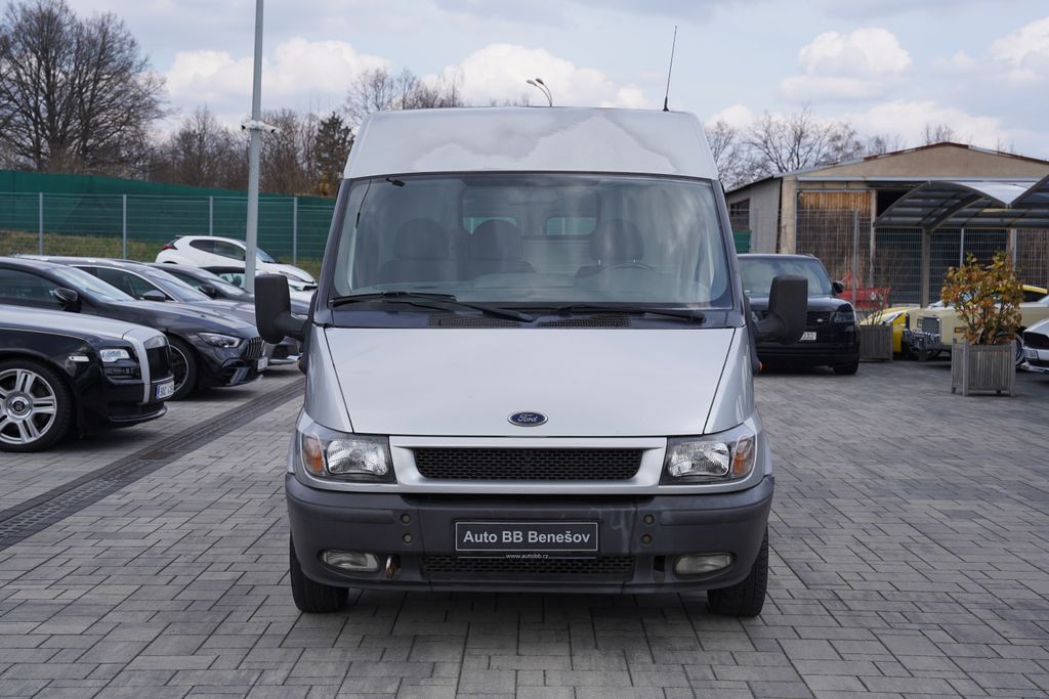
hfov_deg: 39.6
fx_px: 1457
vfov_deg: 27.0
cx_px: 524
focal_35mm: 50
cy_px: 350
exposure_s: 1/320
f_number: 6.3
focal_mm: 50
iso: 100
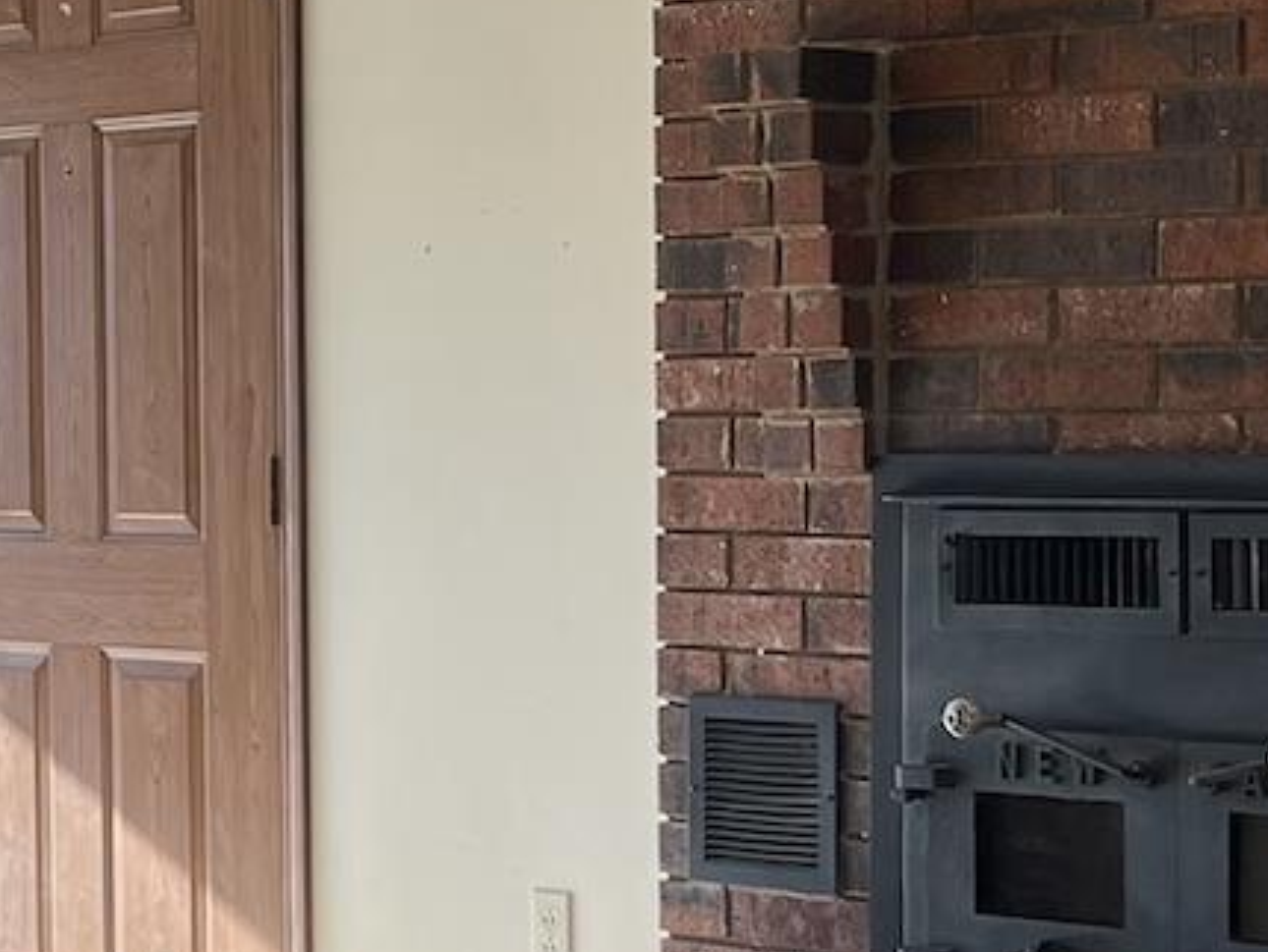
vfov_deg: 12.8
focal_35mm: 116
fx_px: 4252
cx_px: 32
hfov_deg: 16.6
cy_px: 619
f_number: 1.6
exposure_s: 1/120
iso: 32
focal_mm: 5.1
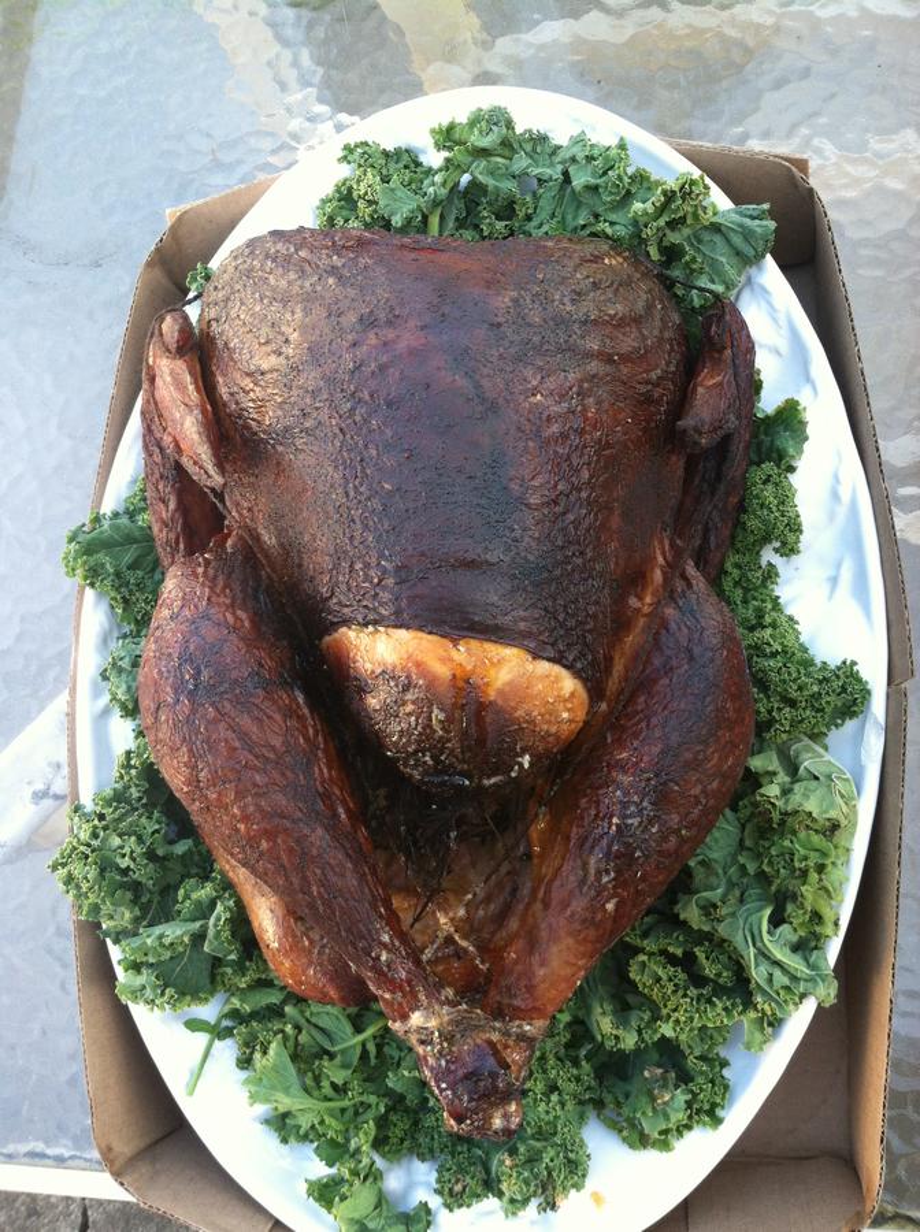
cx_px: 460
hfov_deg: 40.6
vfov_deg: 52.7
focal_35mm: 35
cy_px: 616
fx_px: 1244
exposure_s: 1/60
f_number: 2.8
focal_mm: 3.85
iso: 100
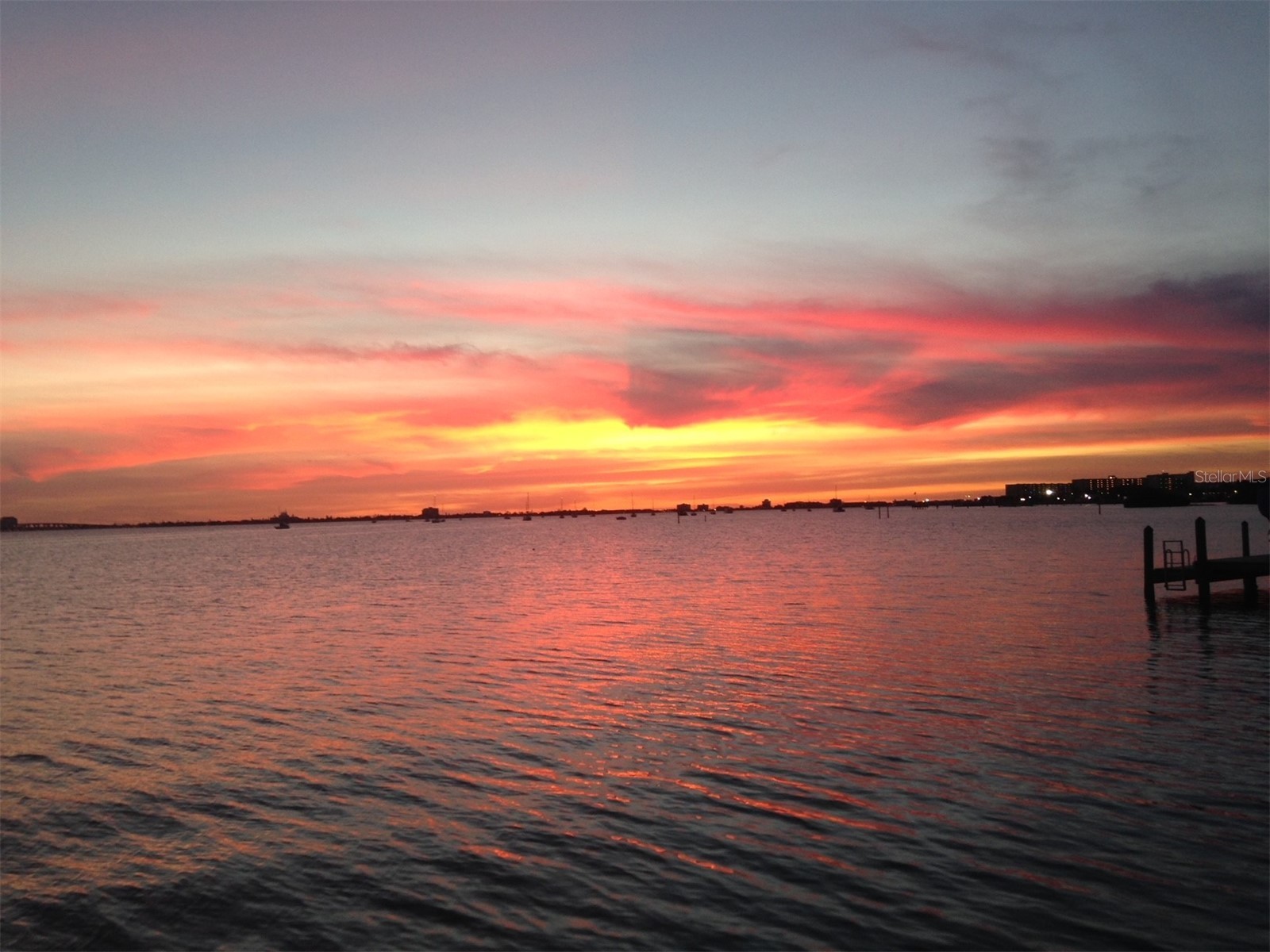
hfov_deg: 55.4
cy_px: 476
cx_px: 635
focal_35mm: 33
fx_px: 1211
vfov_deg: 42.9
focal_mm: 4.12
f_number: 2.4
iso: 50
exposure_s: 1/20
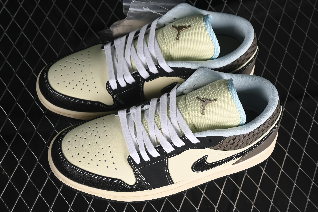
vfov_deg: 18.2
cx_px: 159
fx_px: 662
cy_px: 106
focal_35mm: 75
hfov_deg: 27.0
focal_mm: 50
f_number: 7.1
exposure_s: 1/60
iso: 160
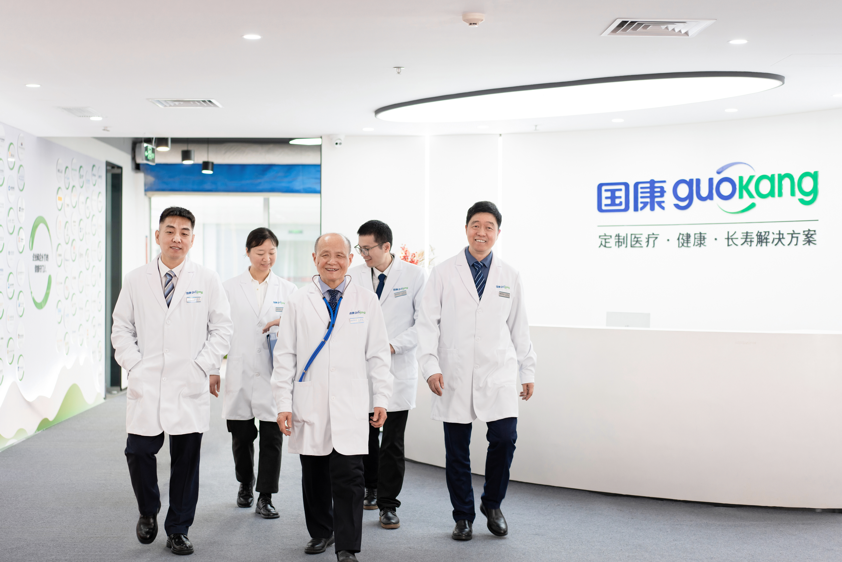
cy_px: 281
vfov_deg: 24.6
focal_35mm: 55
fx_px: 1286
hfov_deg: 36.2
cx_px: 421
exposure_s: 1/125
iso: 400
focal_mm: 55
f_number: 2.5
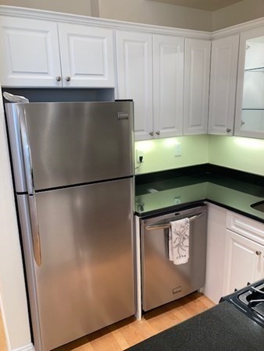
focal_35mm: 28
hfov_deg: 49.8
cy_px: 176
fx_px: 284
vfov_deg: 63.4
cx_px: 132
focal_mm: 3.99
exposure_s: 1/24
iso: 25
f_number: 1.8
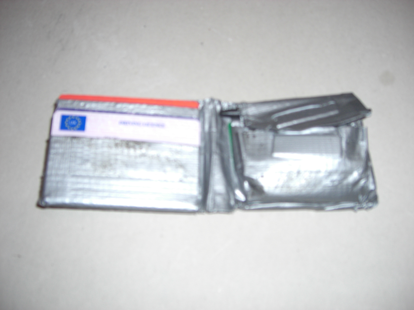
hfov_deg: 49.0
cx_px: 207
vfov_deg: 37.7
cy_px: 155
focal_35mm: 38
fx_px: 454
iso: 200
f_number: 2.8
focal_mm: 7.9
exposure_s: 1/60
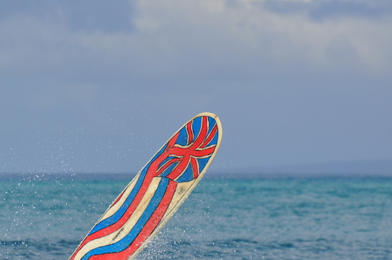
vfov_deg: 2.5
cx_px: 169
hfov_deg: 3.8
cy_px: 140
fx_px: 5968
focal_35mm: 549
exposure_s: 1/1000
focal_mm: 300
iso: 200
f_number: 8
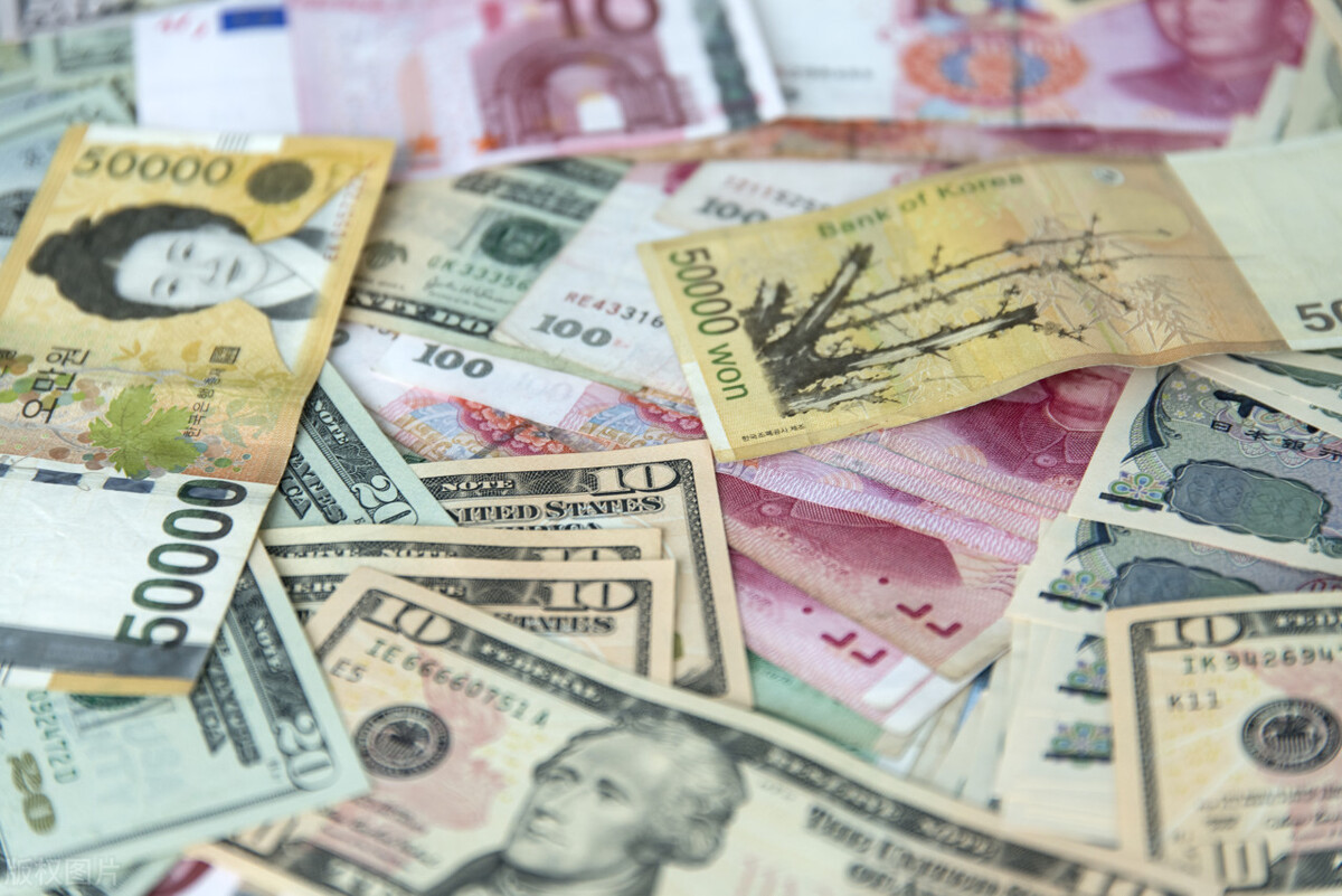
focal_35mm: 95
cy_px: 448
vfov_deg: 14.4
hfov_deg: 21.5
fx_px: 3542
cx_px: 671
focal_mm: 95
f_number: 4
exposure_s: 1/80
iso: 400
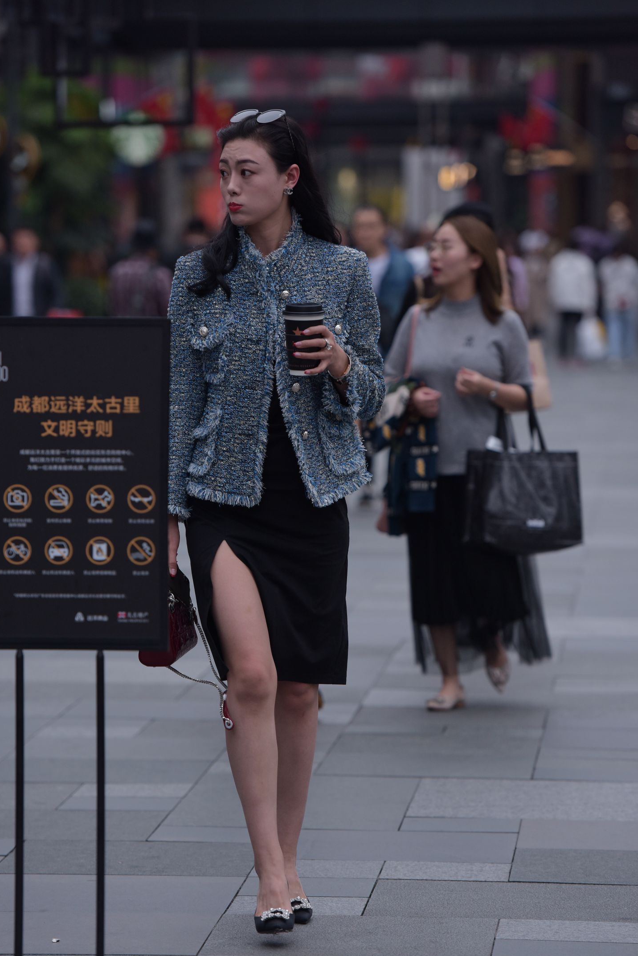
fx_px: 4808
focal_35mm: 181
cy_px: 518
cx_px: 278
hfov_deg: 7.6
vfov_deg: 11.4
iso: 640
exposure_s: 1/640
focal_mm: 160
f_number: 3.5
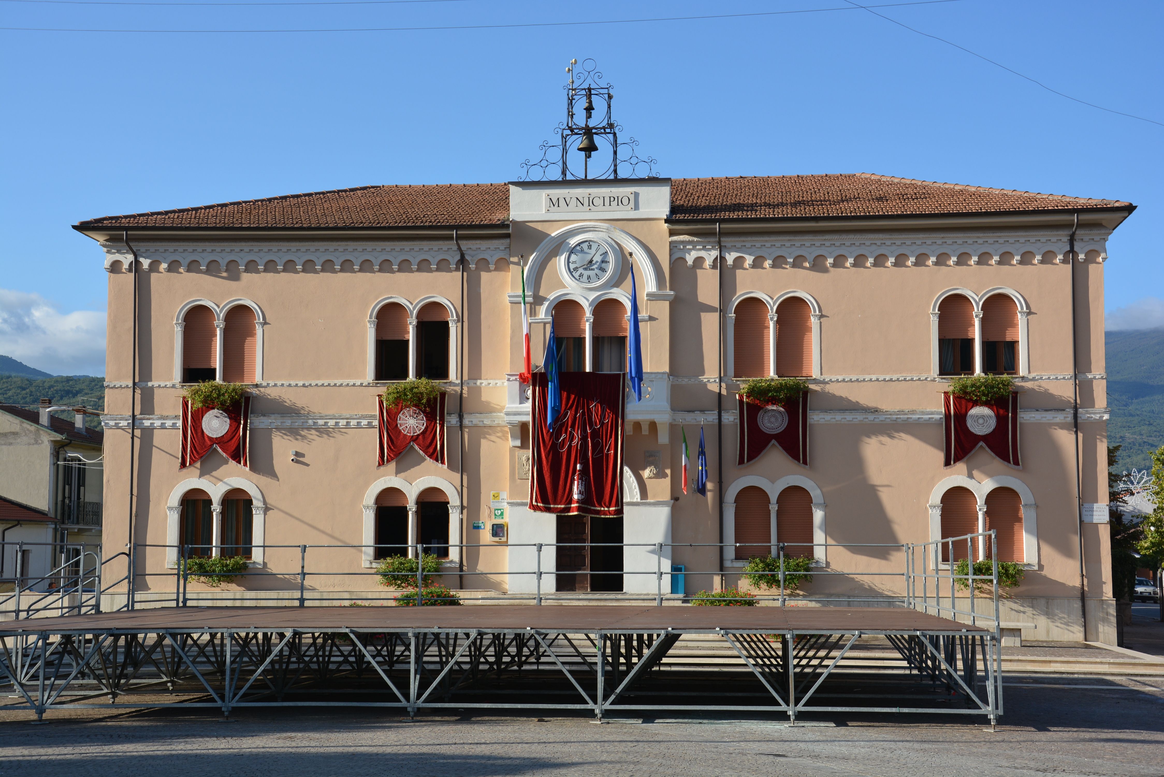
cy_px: 388
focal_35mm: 52
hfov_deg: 37.8
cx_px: 582
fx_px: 1698
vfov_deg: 25.8
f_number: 8
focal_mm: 35
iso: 140
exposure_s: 1/250
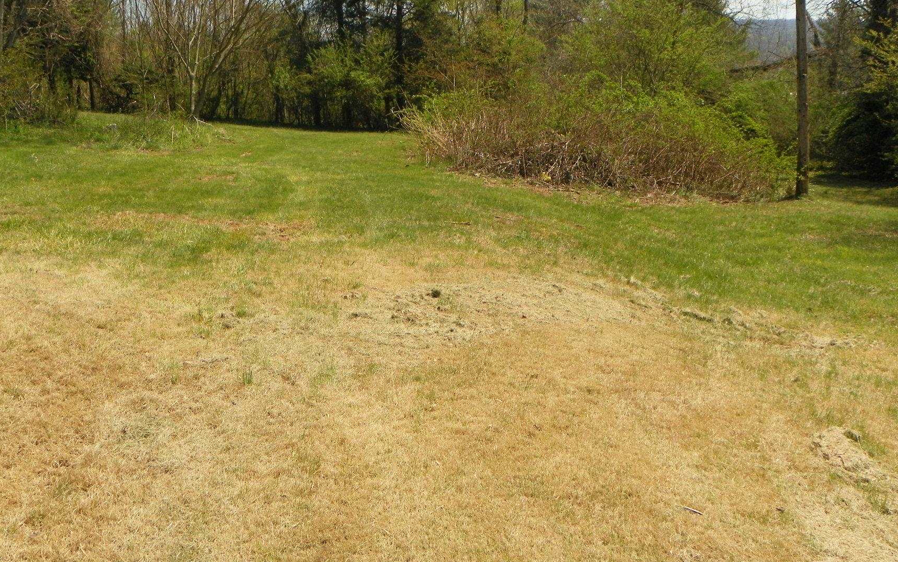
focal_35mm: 33
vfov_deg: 37.9
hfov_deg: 58.1
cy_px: 185
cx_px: 419
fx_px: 808
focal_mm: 4.6
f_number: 5.6
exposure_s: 1/500
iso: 64
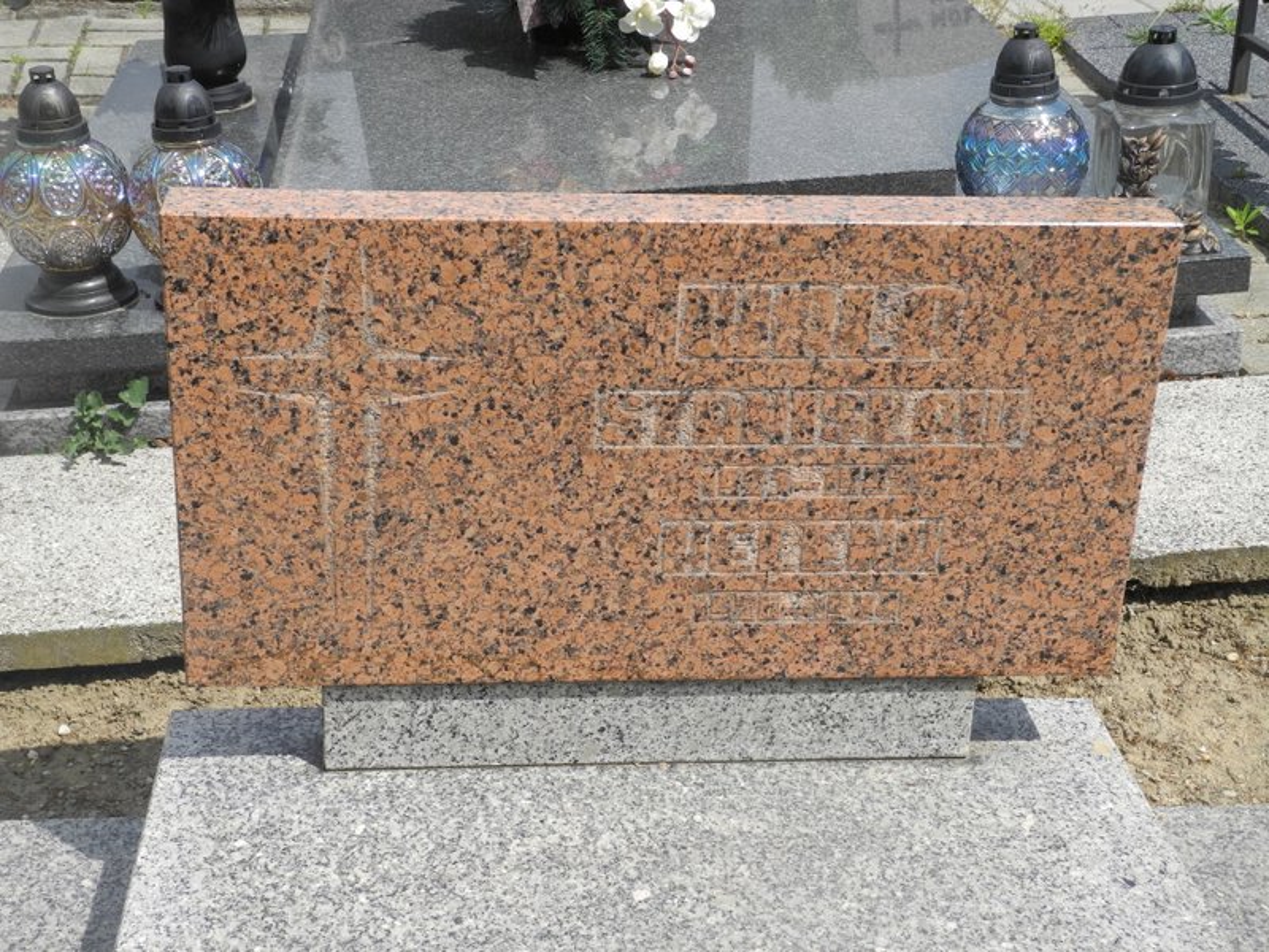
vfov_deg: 26.6
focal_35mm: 55
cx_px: 634
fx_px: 2016
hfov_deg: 34.9
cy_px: 476
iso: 100
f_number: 4
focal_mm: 11.8
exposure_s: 1/1000
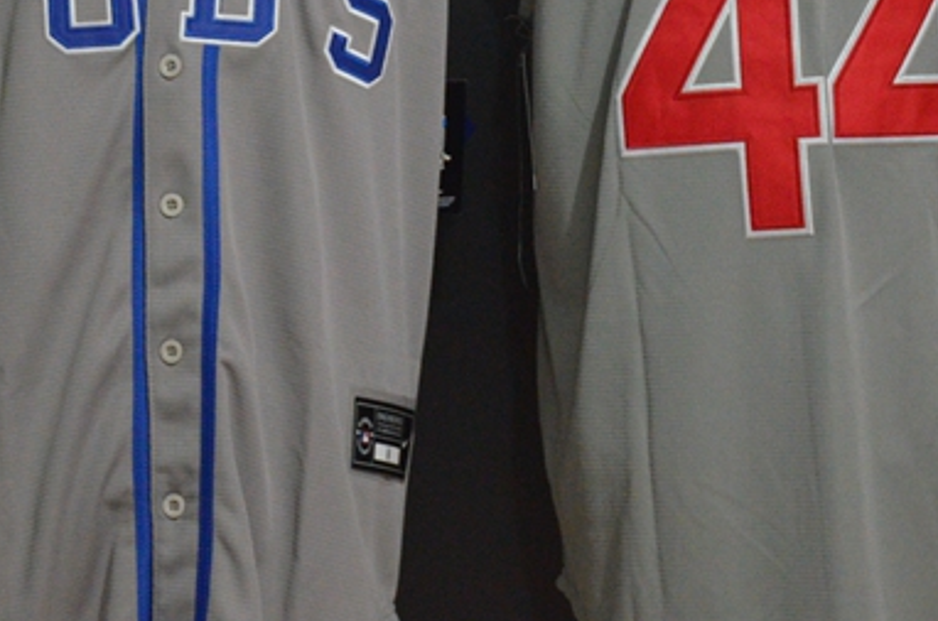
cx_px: 383
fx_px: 3432
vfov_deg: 10.3
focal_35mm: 132
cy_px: 76
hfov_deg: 15.6
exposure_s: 1/50
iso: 4000
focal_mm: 42
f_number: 4.5
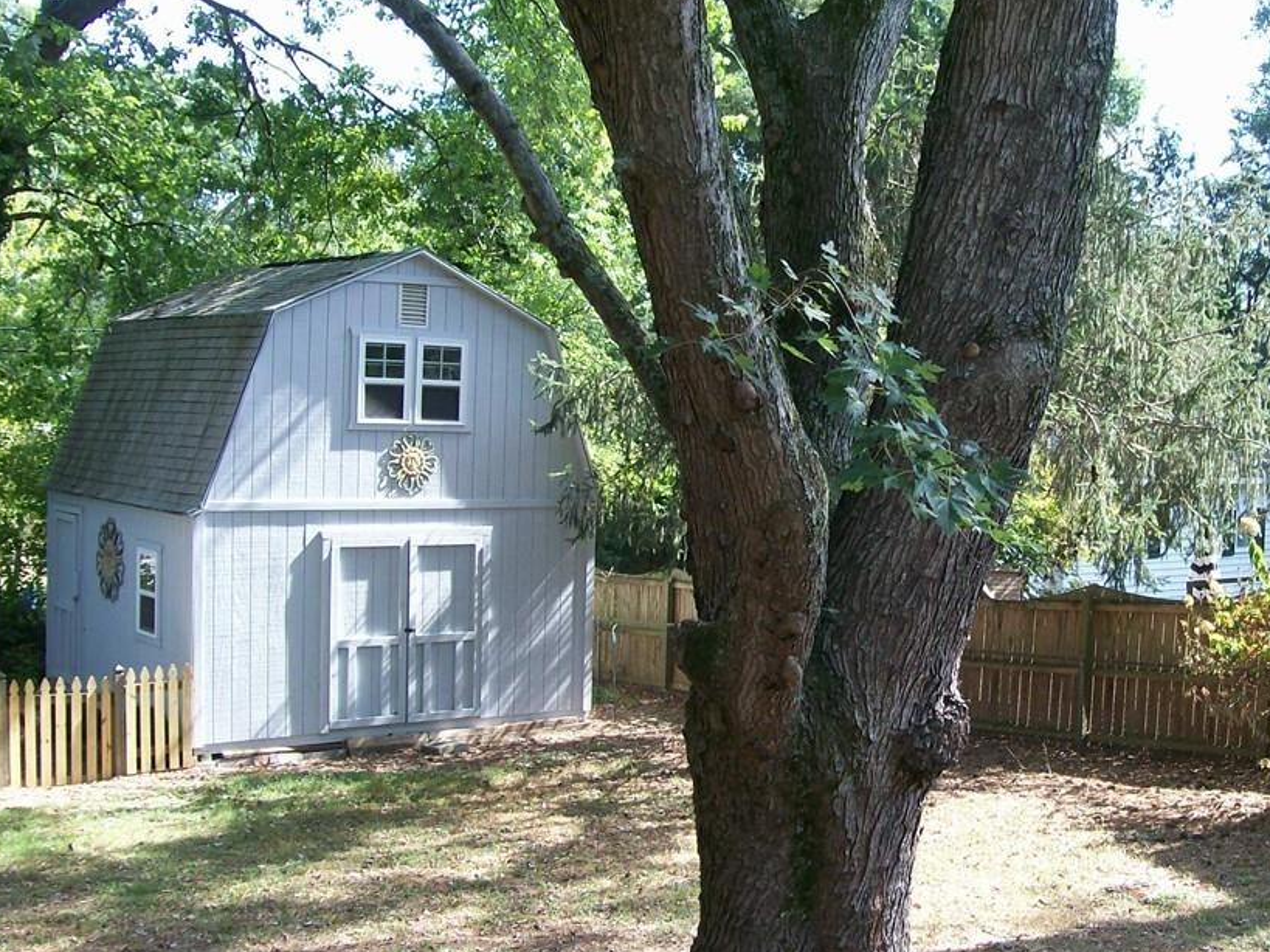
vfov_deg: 32.1
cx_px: 778
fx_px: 1651
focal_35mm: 45
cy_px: 536
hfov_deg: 41.8
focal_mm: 6
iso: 80
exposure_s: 1/161
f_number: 2.7
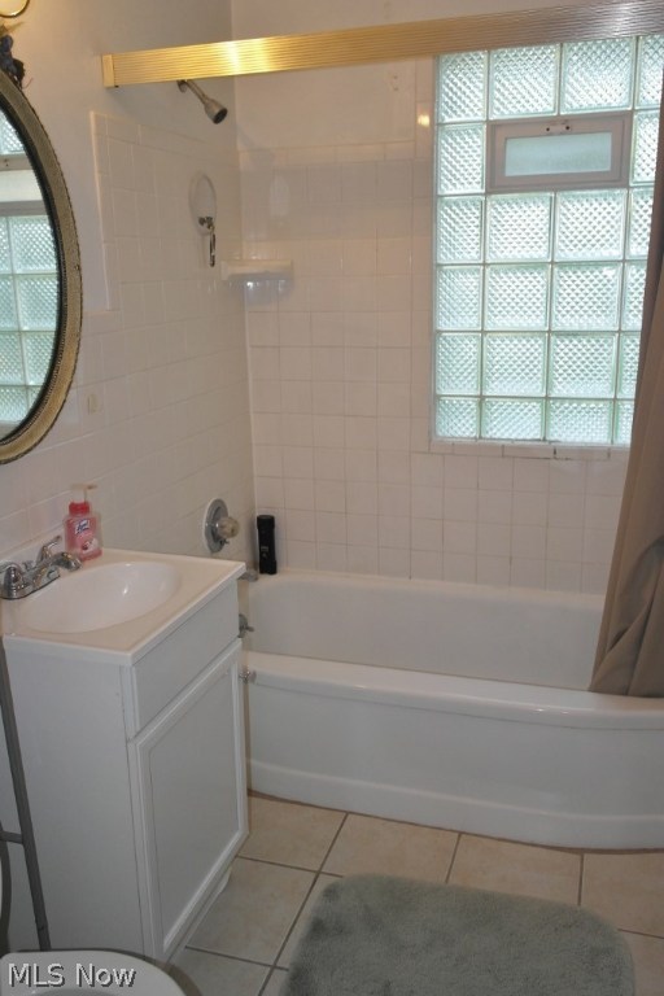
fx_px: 830
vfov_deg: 61.9
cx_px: 332
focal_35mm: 30
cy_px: 498
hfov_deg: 43.6
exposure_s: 1/80
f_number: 3.5
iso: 400
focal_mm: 20
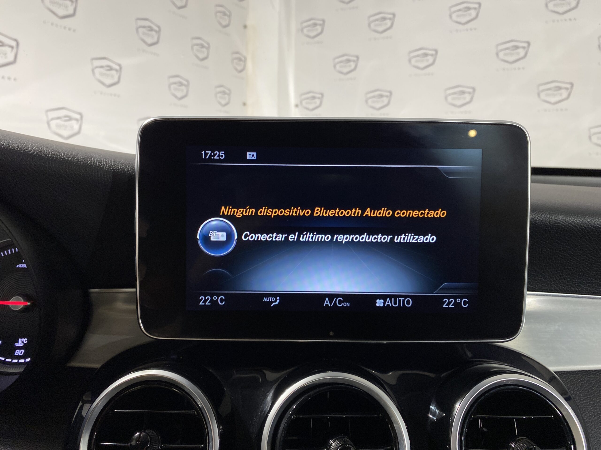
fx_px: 451
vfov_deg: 53.1
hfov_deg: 67.3
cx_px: 300
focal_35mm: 26
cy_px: 225
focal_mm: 4.25
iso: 100
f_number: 1.8
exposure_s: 1/105
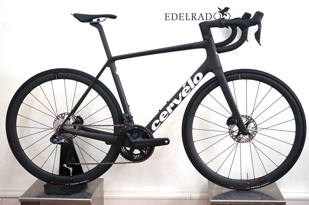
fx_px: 523
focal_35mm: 61
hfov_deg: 32.9
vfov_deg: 22.2
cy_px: 102
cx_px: 154
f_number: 5.6
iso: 1250
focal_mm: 61
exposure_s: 1/160
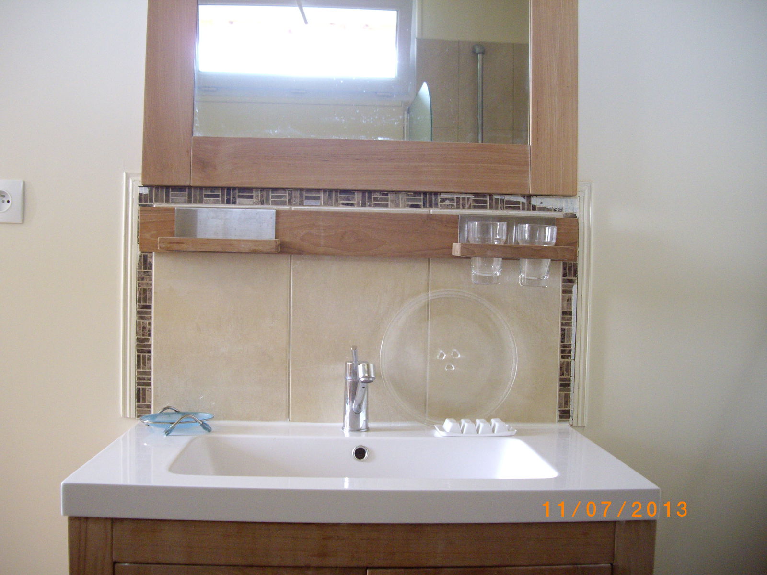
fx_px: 842
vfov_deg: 37.7
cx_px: 384
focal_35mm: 38
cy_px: 288
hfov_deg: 49.0
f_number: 2.8
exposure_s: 1/60
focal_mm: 7.9
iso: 400
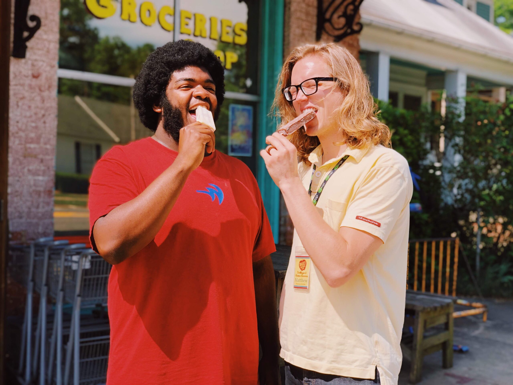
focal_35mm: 52
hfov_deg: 36.8
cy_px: 192
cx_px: 256
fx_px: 771
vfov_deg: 28.0
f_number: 2.4
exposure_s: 1/674
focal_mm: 6
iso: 16
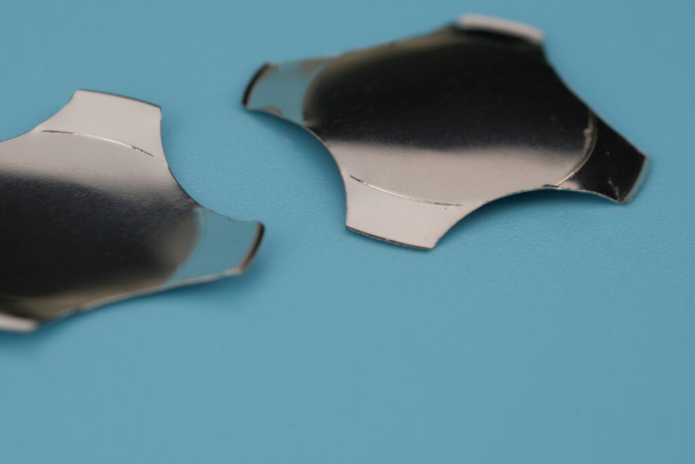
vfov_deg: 10.2
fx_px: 2606
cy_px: 232
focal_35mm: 135
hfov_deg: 15.2
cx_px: 348
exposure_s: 1/125
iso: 100
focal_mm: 90
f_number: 9
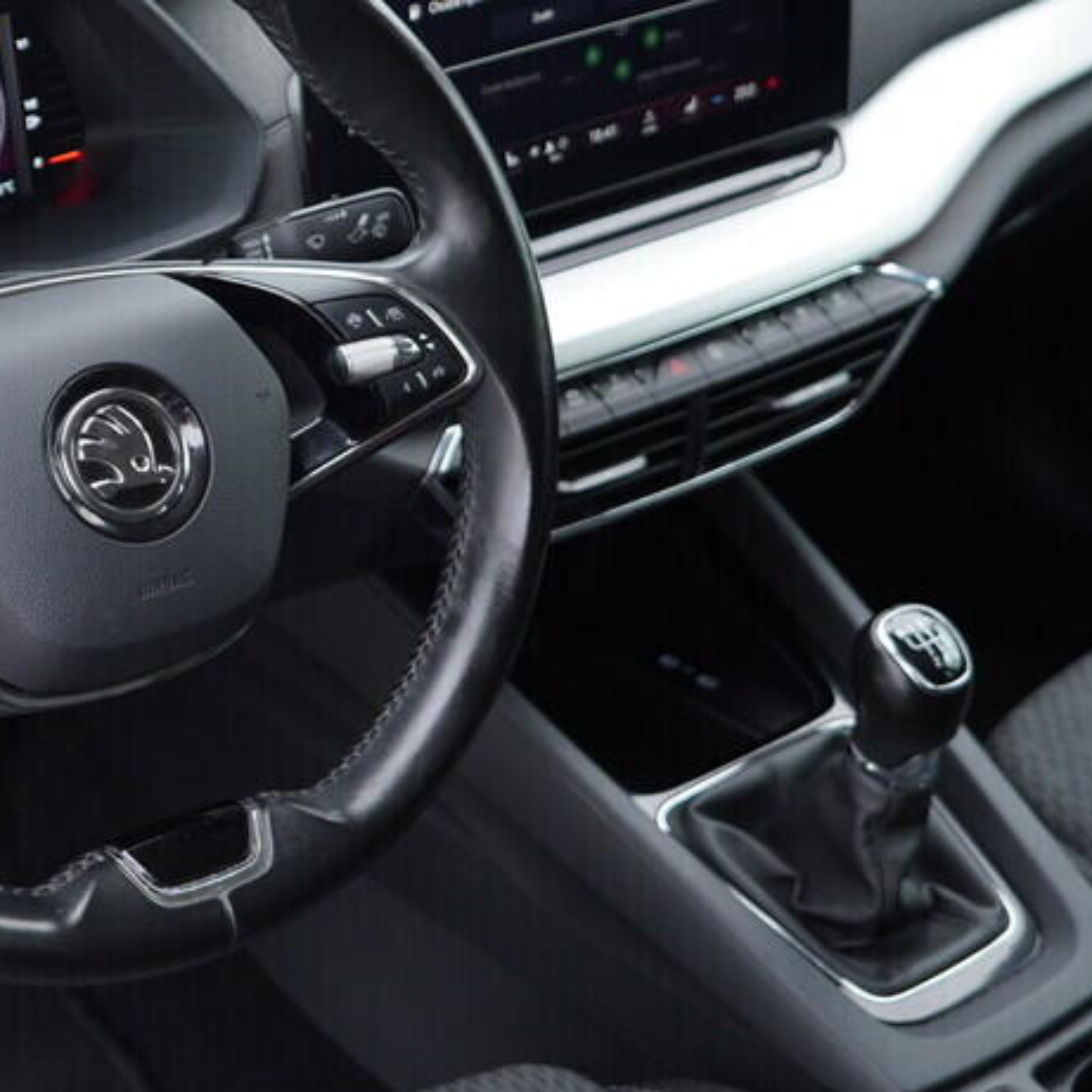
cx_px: 180
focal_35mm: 68
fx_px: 2427
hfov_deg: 24.8
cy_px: 468
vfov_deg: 25.3
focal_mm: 24
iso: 200
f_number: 2.8
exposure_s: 1/40
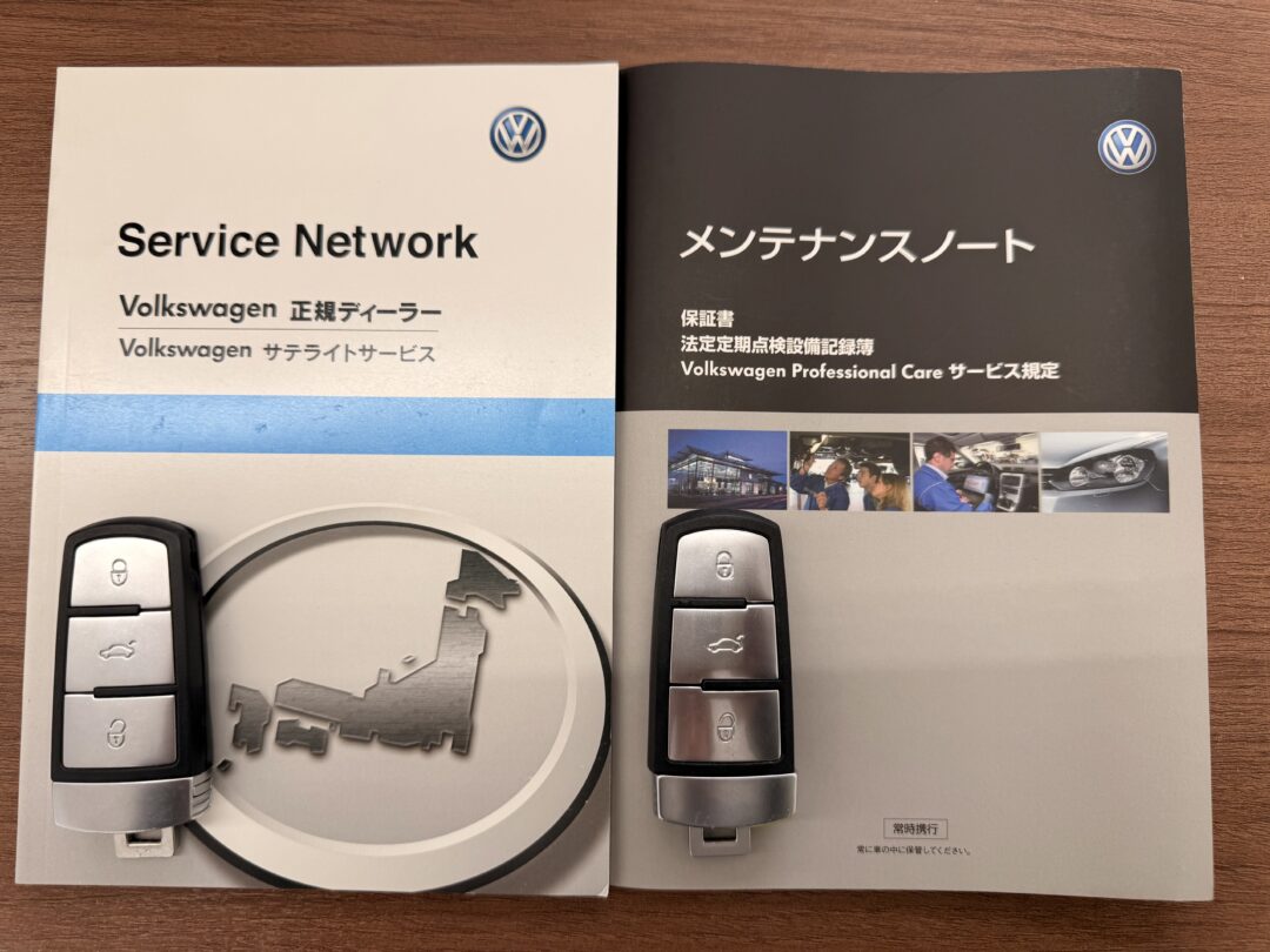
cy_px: 476
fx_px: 881
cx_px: 635
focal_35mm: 24
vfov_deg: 56.8
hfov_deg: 71.6
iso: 64
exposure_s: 1/121
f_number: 1.78
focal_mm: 6.76
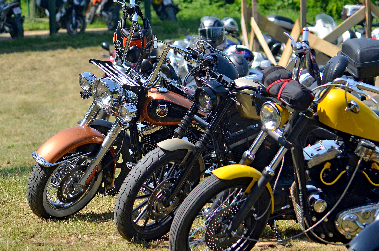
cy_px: 129
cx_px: 205
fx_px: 2007
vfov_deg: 7.2
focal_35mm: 191
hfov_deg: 10.8
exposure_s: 1/1000
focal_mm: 100
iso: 100
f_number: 4
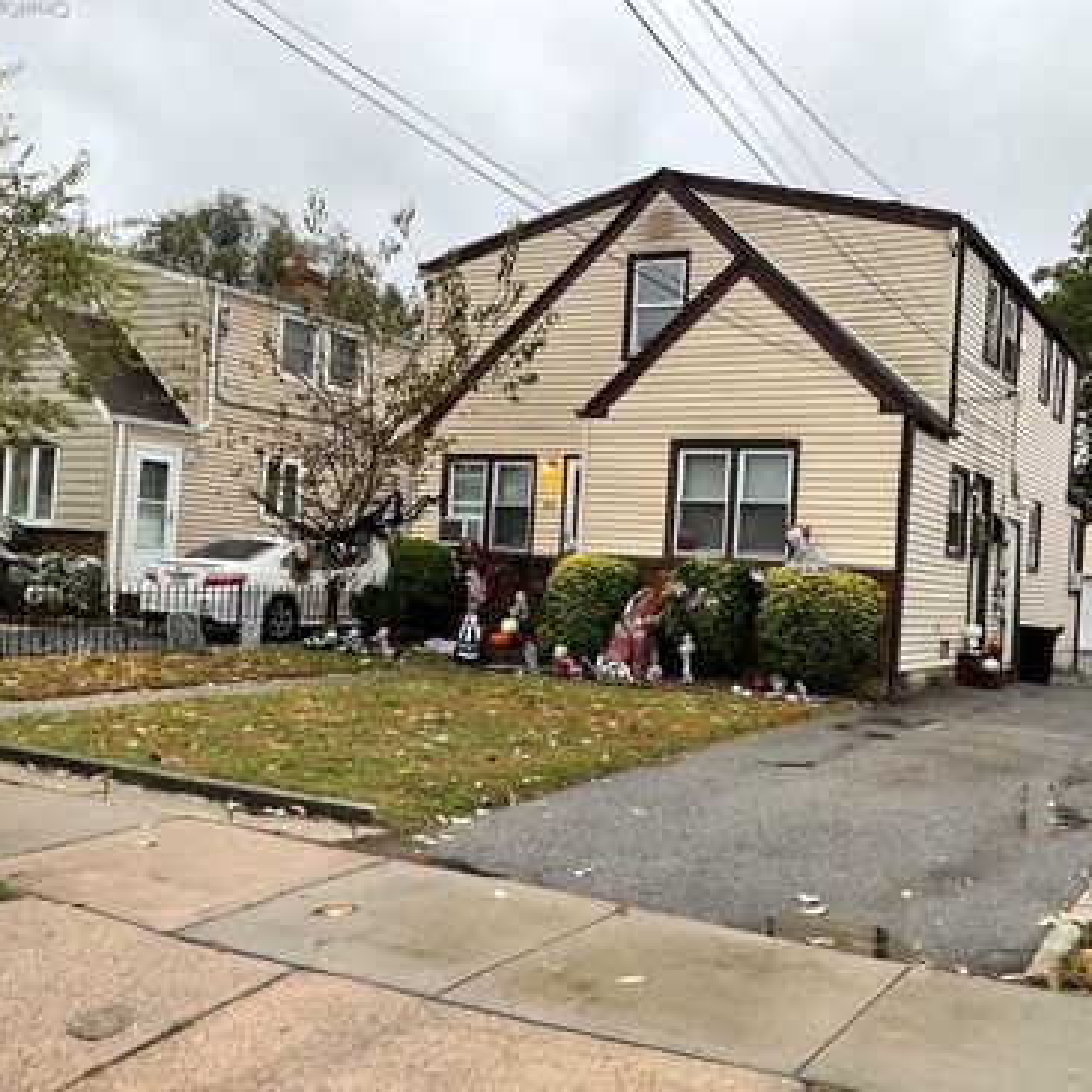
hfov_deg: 46.9
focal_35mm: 35
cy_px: 553
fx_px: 1249
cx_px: 668
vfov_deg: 47.2
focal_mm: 3
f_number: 1.8
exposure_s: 1/120
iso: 64
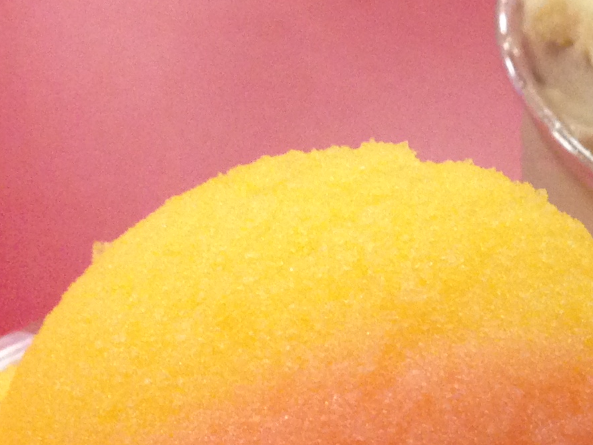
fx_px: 2073
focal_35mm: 121
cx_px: 652
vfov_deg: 12.1
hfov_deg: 15.8
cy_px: 468
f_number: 2.4
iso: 200
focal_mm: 4.12
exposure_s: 1/20
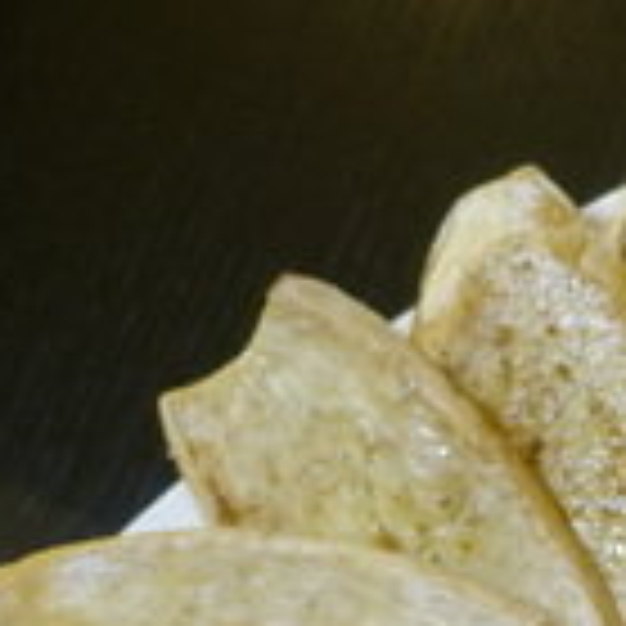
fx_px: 1800
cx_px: 896
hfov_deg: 17.9
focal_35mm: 88
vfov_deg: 18.5
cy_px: 784
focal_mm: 8.8
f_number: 2
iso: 125
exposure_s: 1/30
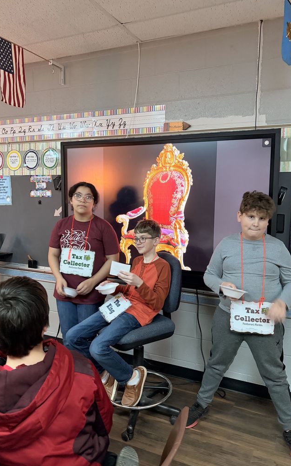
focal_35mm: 28
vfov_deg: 66.5
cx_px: 157
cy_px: 232
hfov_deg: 44.5
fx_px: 355
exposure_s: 1/30
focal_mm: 5.96
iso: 500
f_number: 1.6
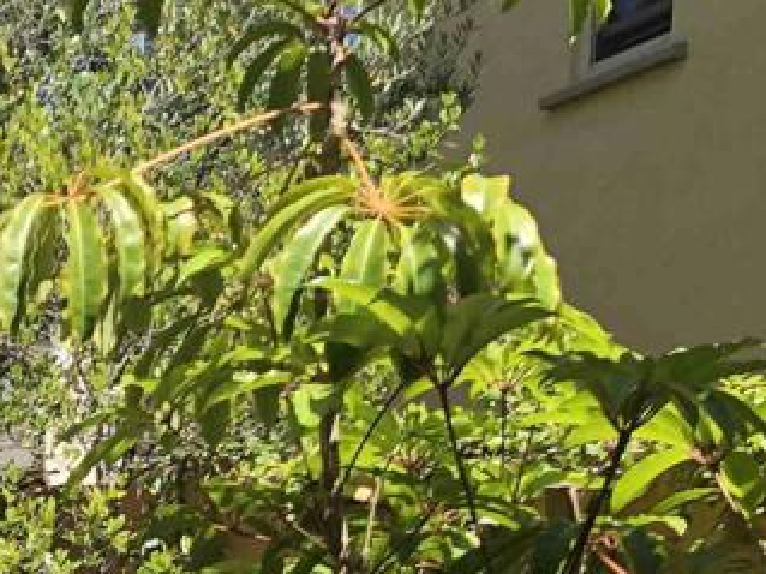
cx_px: -363
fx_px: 1991
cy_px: 805
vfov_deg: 15.4
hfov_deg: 19.2
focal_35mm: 90
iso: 20
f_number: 1.8
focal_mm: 4
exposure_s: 1/656
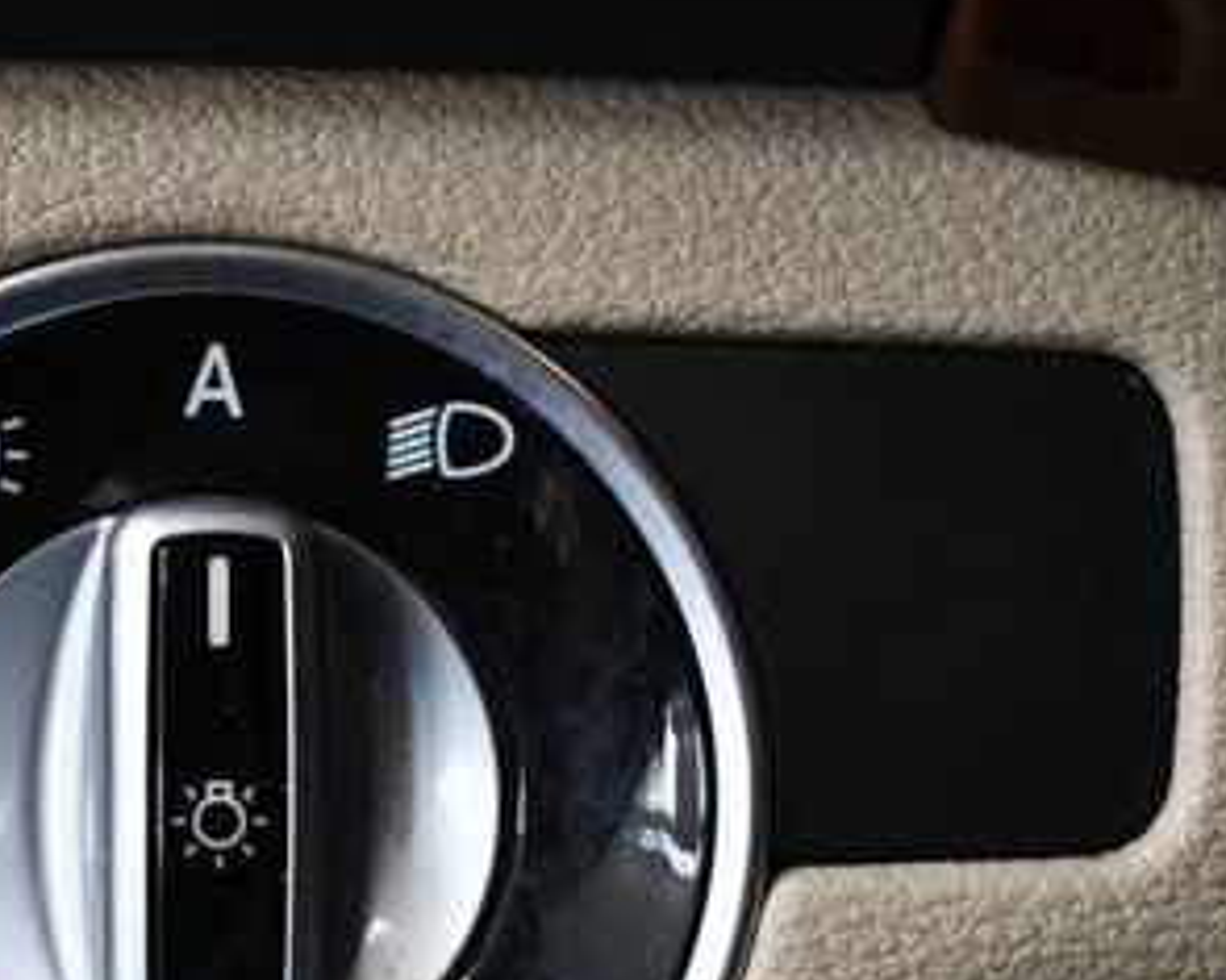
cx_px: 213
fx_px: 3119
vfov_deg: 17.8
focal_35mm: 86
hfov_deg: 21.9
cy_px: 726
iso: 2500
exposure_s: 1/125
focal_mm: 21
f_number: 3.8
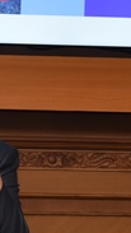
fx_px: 1734
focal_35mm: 281
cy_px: 69
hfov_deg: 4.3
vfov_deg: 7.7
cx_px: -99
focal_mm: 48
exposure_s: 1/60
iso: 800
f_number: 7.1
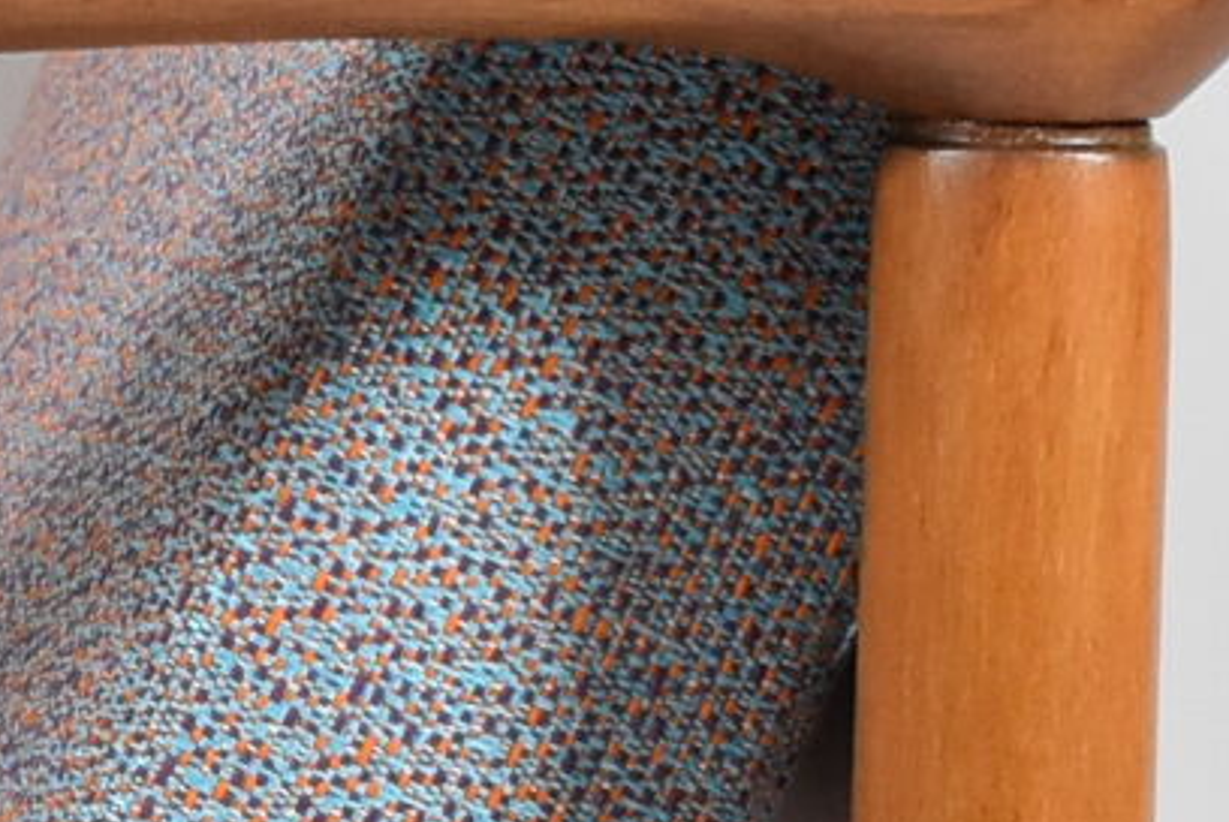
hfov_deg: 5.4
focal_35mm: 374
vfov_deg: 3.7
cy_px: 1153
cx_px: -1057
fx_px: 12781
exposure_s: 1/125
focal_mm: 34
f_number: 4.5
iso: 1250
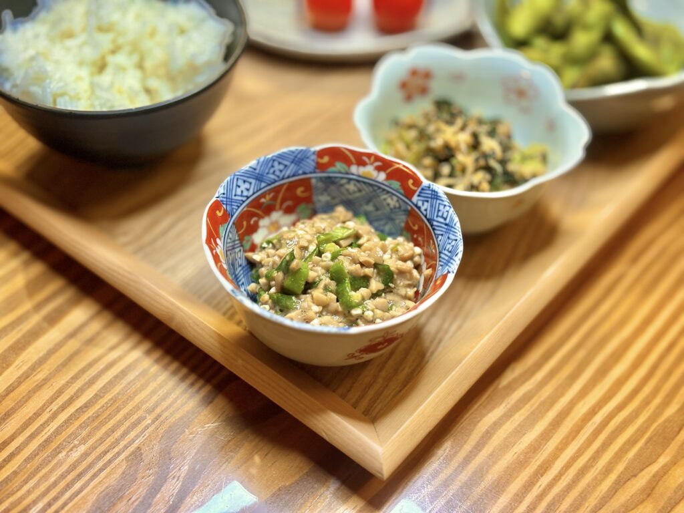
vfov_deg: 28.0
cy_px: 256
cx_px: 342
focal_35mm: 52
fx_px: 1028
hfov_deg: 36.8
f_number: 1.6
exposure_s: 1/60
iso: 125
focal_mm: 5.96
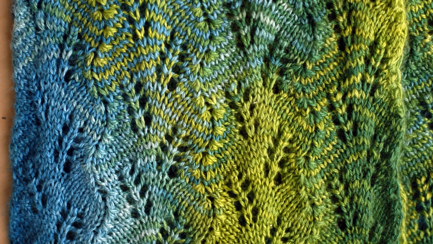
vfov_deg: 15.3
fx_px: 907
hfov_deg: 26.8
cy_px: 134
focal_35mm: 79
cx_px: 218
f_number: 2.8
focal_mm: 50
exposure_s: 1/90
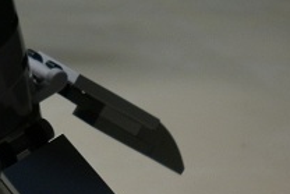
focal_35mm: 116
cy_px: 117
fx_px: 935
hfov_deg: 16.8
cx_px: -61
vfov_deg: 11.8
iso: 80
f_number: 2.8
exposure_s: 1/30
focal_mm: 5.3
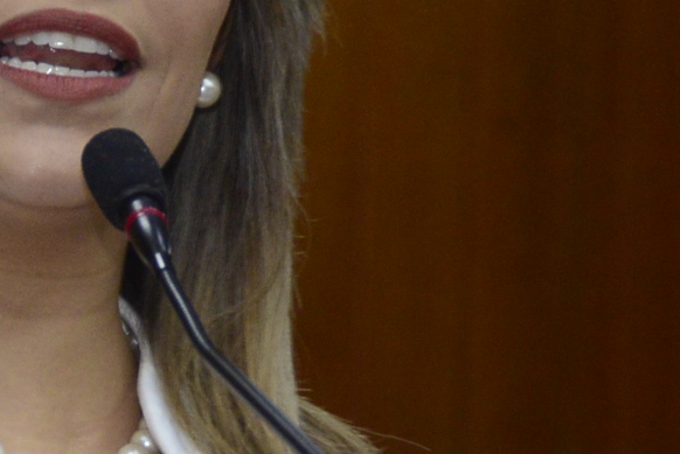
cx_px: 151
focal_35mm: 439
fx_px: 8298
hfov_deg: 4.7
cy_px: 322
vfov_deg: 3.1
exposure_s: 1/60
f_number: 5.6
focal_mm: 85
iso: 2000
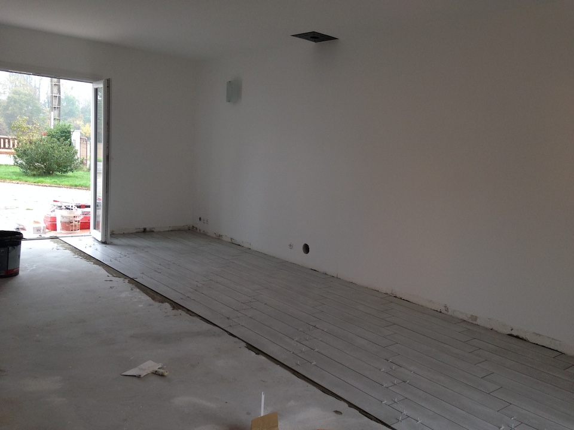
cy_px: 215
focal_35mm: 33
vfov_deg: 42.9
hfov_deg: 55.4
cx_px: 287
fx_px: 547
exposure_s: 1/120
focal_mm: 4.12
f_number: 2.4
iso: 80
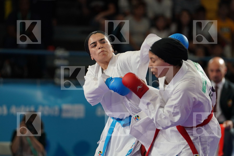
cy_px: 78
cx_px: 117
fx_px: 1761
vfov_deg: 5.1
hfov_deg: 7.6
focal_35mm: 271
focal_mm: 181
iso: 500
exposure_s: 1/500
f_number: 2.8
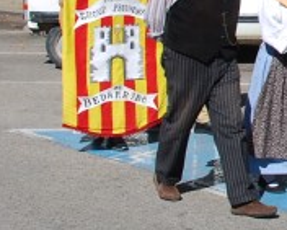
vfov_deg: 11.8
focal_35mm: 129
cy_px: -10
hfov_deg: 14.0
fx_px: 1096
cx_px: 425
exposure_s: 1/320
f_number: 9
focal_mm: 18
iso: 100
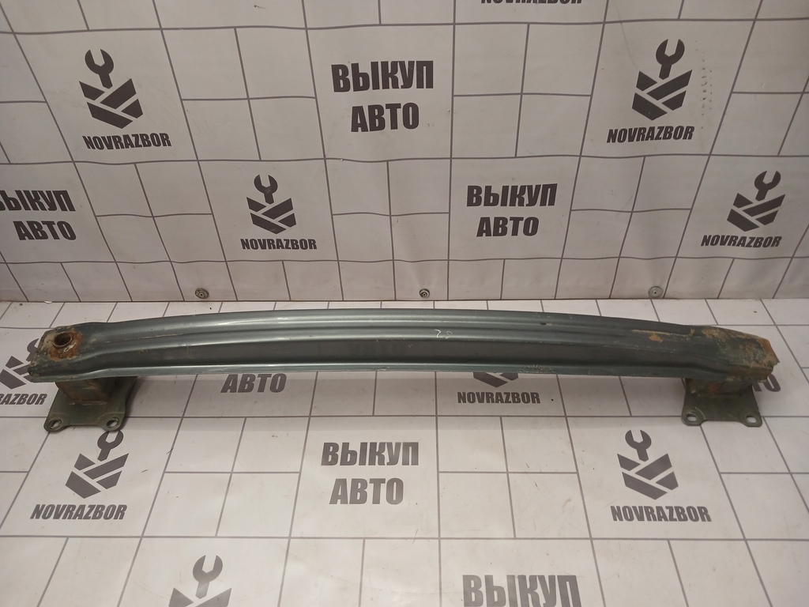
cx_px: 404
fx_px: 631
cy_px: 304
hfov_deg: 65.3
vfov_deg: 51.4
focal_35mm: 27
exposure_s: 1/50
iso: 125
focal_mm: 4
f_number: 1.8
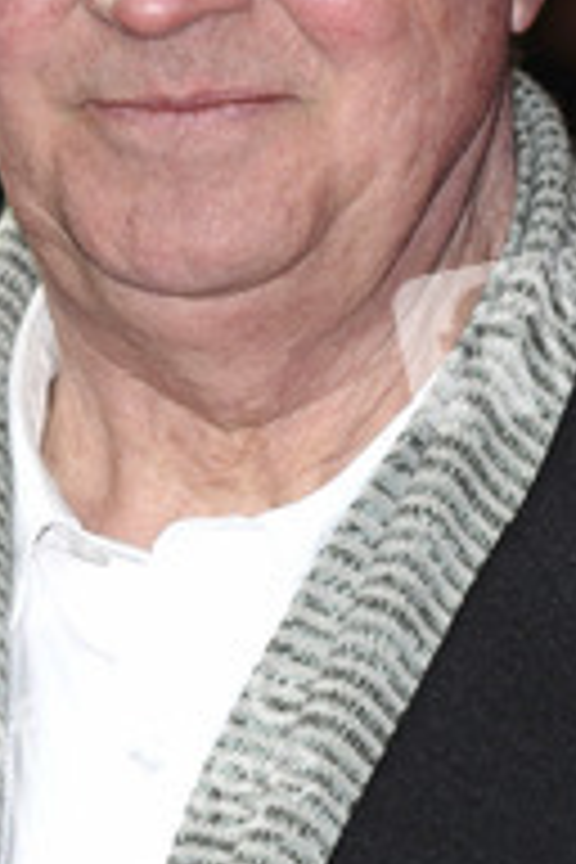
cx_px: 218
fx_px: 13896
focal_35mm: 579
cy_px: 99
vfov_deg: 3.6
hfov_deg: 2.4
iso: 320
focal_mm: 185
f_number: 4.5
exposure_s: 1/200
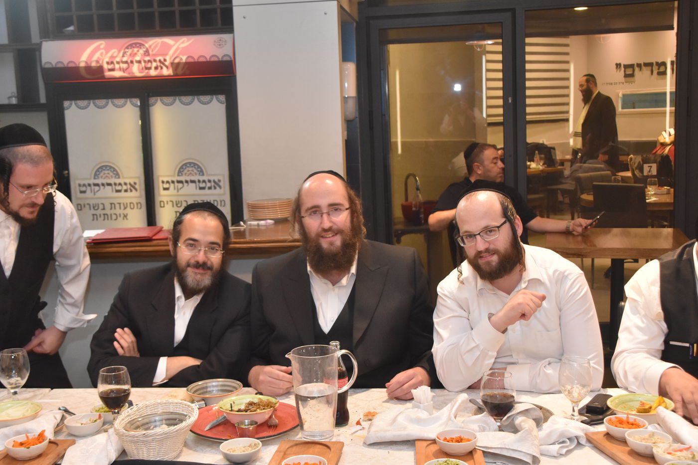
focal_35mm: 46
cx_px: 349
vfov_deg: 28.9
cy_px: 232
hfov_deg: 42.3
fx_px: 901
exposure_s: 1/60
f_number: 4.2
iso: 1800
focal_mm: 31
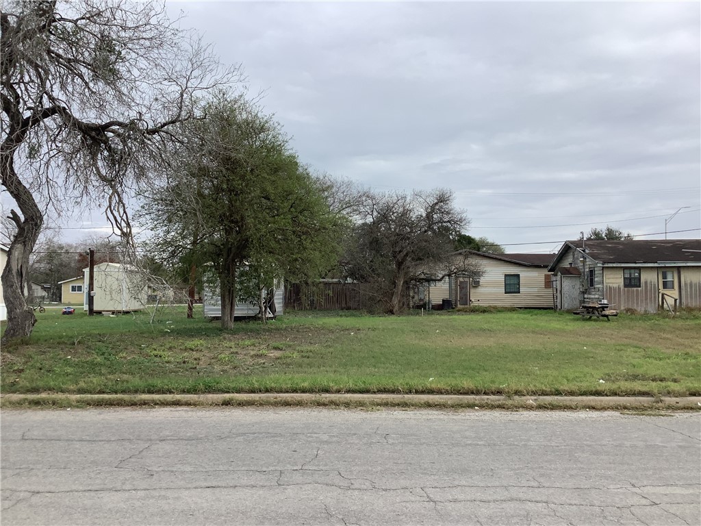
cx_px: 350
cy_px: 263
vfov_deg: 45.4
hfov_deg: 58.4
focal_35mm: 31
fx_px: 628
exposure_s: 1/708
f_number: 2.4
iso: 25
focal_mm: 3.3
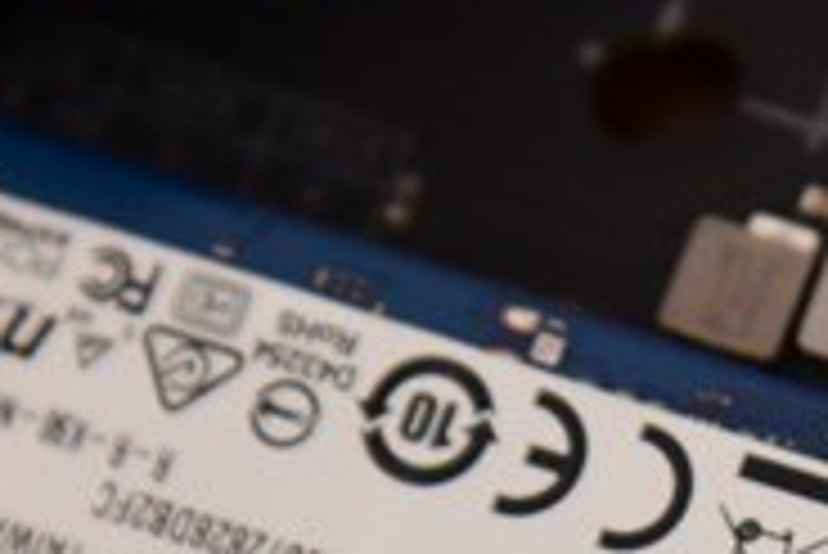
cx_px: 688
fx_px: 15399
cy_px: 687
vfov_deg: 2.1
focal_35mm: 669
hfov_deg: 3.1
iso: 1600
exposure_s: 1/60
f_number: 5.6
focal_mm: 120
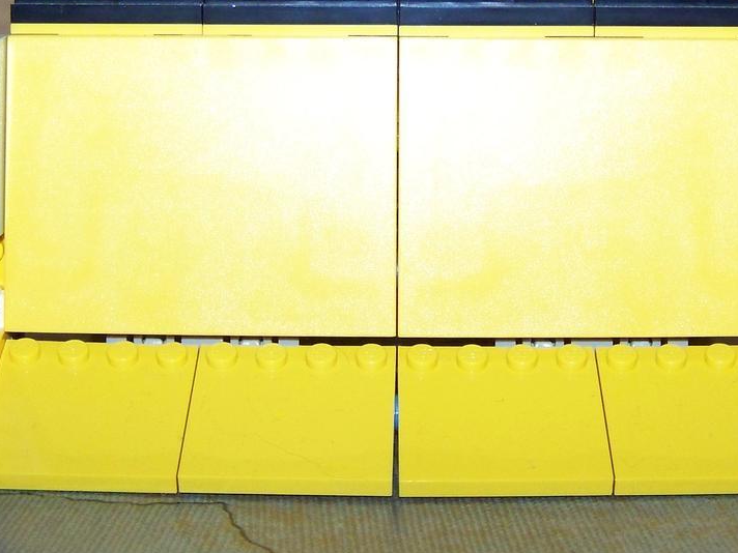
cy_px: 8
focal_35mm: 82
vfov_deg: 17.6
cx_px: 409
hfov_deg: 23.8
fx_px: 1748
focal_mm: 6.3
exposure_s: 1/30
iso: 200
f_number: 2.8
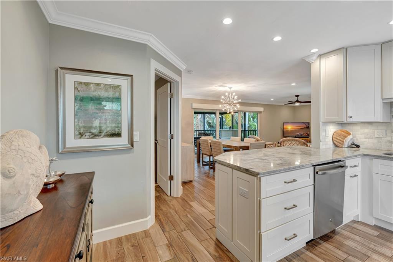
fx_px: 175
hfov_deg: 96.8
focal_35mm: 16
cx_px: 196
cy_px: 131
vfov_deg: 73.7
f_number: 8
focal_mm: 16
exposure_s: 1/1.67
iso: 160
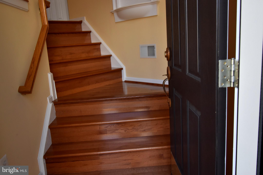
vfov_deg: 43.6
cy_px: 88
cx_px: 132
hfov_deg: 61.9
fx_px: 219
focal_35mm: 30
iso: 400
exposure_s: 1/160
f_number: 6.3
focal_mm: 20
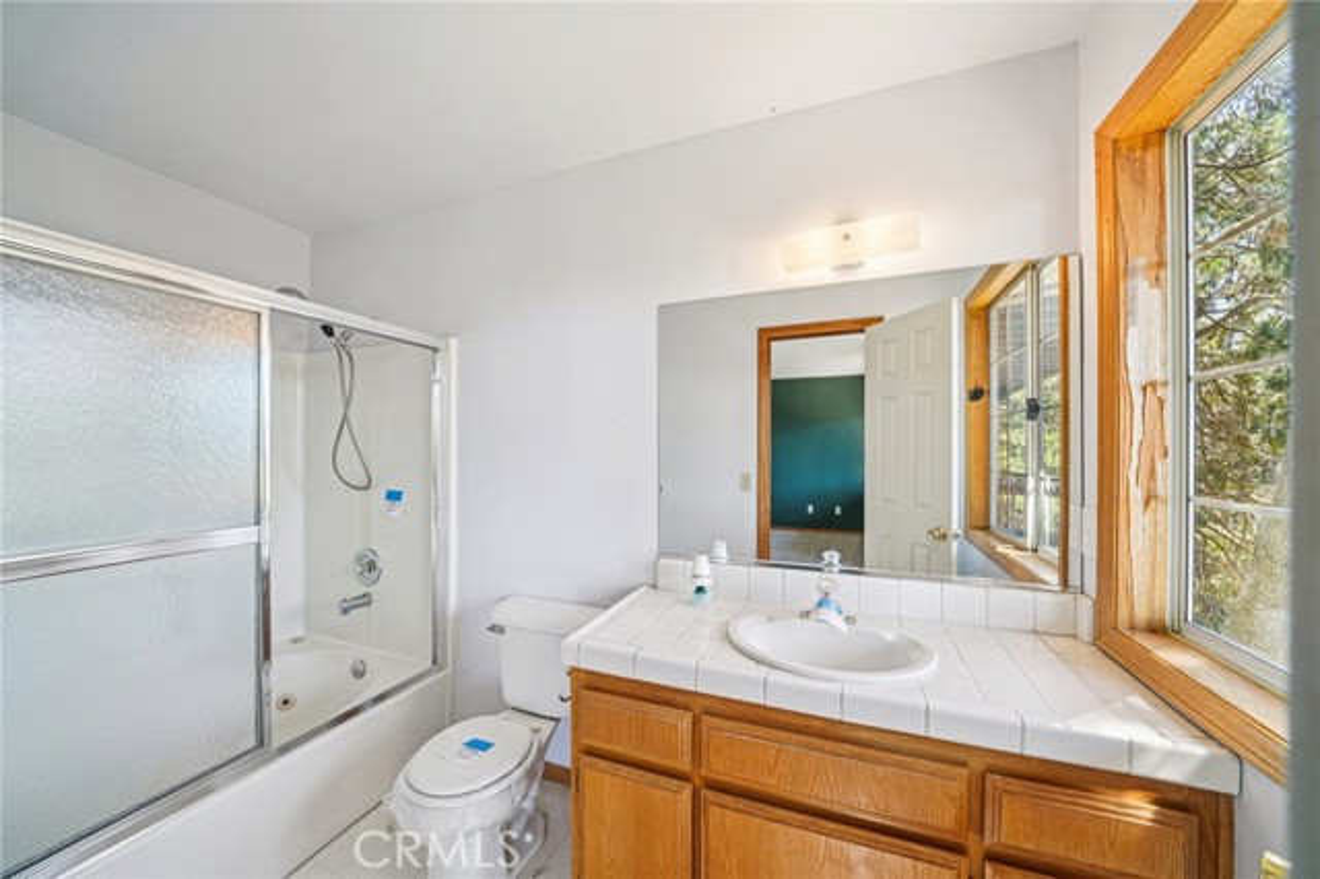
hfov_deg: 108.4
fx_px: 476
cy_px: 440
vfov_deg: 85.4
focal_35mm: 13
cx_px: 660
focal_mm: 13
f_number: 9
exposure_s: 1/20
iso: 400
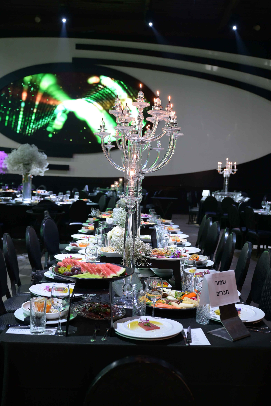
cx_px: 136
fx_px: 451
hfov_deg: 33.4
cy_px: 203
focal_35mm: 40
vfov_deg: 48.4
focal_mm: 40
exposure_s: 1/60
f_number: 4
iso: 1600
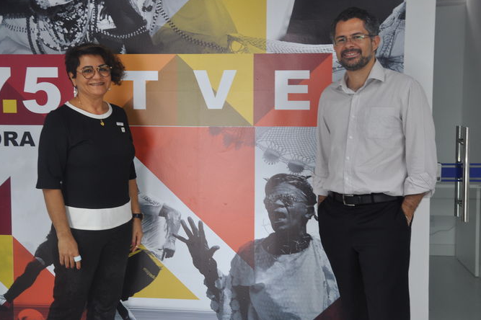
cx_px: 225
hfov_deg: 42.7
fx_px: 614
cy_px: 147
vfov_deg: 29.2
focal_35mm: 46
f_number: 4.5
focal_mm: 28
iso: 400
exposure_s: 1/20
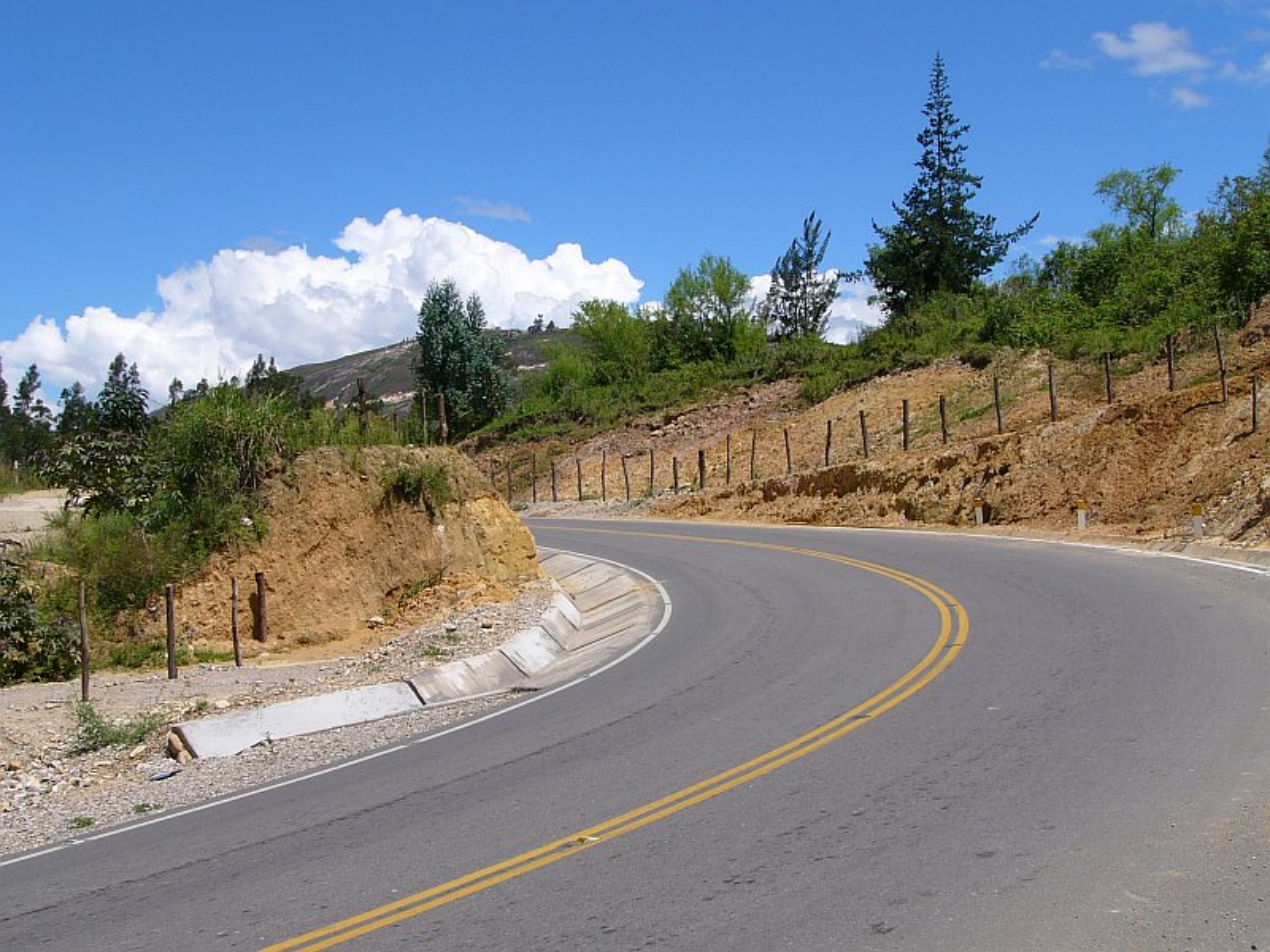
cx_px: 635
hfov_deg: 41.2
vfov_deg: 31.5
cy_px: 476
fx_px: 1688
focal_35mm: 46
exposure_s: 1/500
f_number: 5.6
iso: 50
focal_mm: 7.7
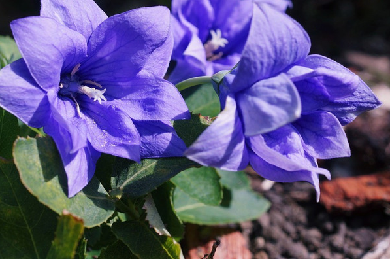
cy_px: 91
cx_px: 190
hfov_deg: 20.8
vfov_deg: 13.9
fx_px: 1060
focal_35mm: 98
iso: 100
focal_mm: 50
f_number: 6.3
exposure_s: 1/320
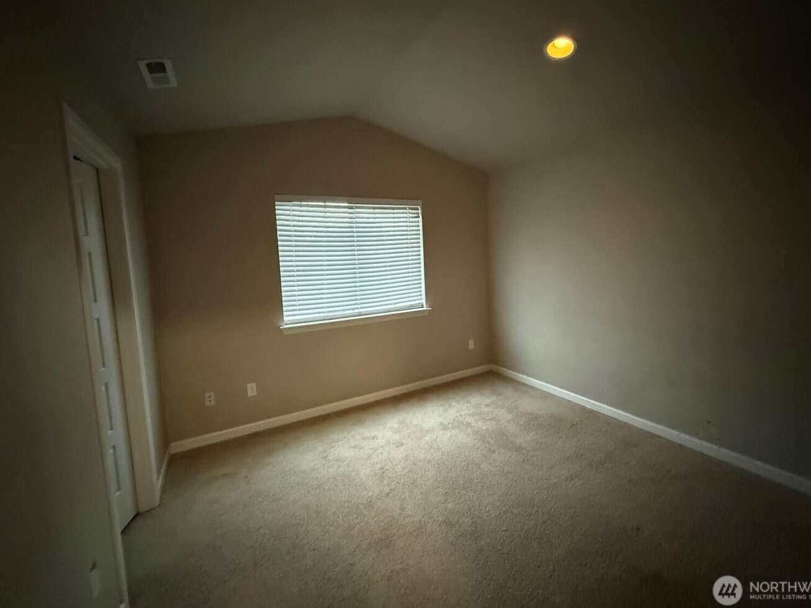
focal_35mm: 15
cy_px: 287
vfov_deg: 81.7
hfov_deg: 98.1
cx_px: 419
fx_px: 351
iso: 1000
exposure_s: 1/60
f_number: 2.2
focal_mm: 2.22
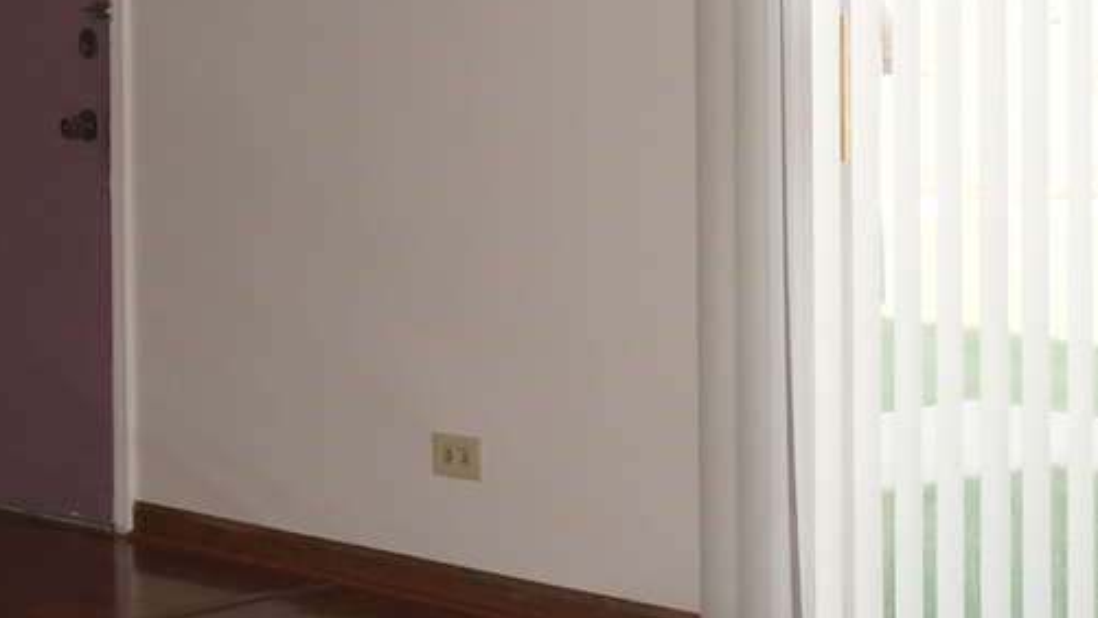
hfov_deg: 18.9
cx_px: 229
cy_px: 50
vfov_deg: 10.8
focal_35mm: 112
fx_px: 3261
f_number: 4
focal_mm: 22
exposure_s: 1/60
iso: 250
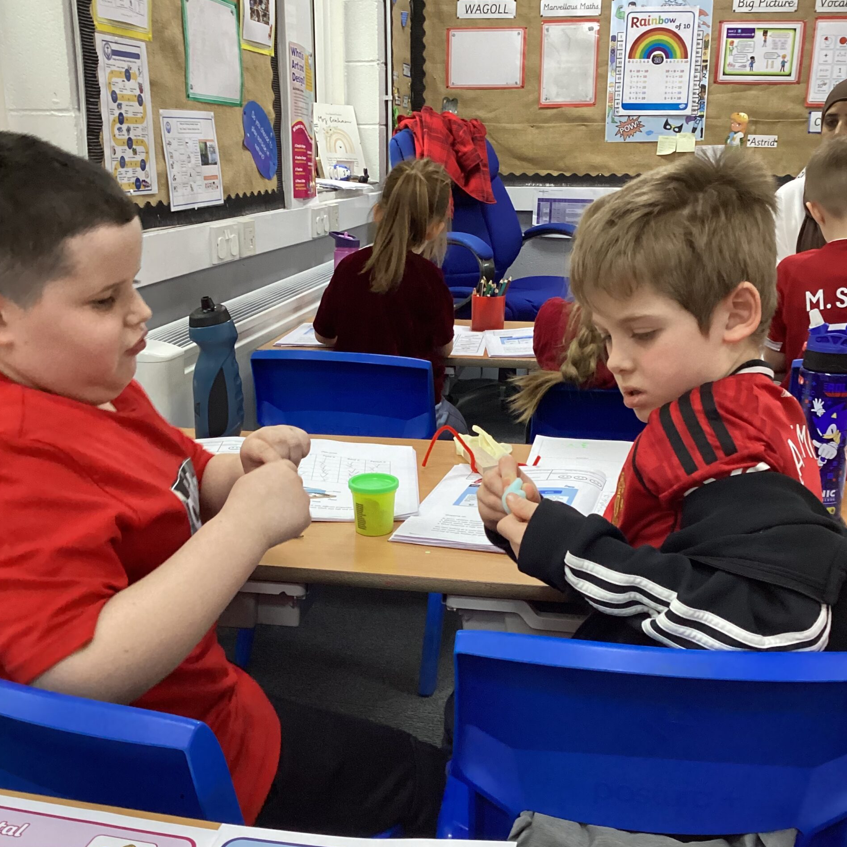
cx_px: 425
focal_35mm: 37
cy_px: 477
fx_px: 1024
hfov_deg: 44.9
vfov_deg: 44.8
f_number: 2.4
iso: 250
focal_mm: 3.3
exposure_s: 1/50
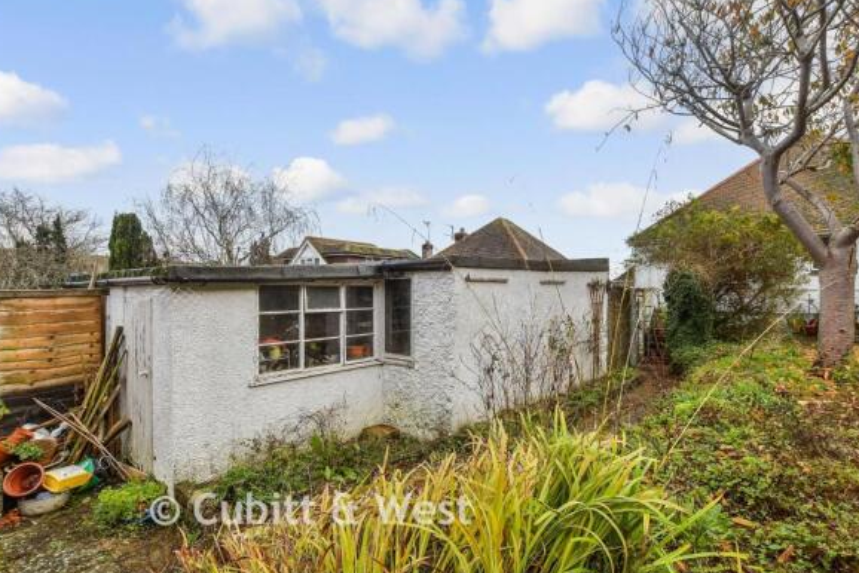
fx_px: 406
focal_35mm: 17
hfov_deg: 93.0
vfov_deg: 70.5
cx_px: 466
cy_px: 287
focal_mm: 10
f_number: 8
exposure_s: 1/100
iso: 160
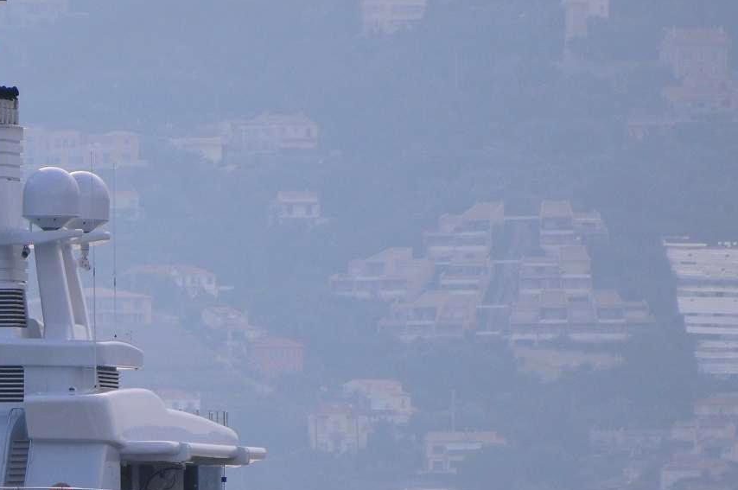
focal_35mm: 1130
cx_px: -160
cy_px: 474
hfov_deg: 1.8
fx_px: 23134
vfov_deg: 1.2
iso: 200
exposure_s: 1/400
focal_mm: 300
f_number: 5.6
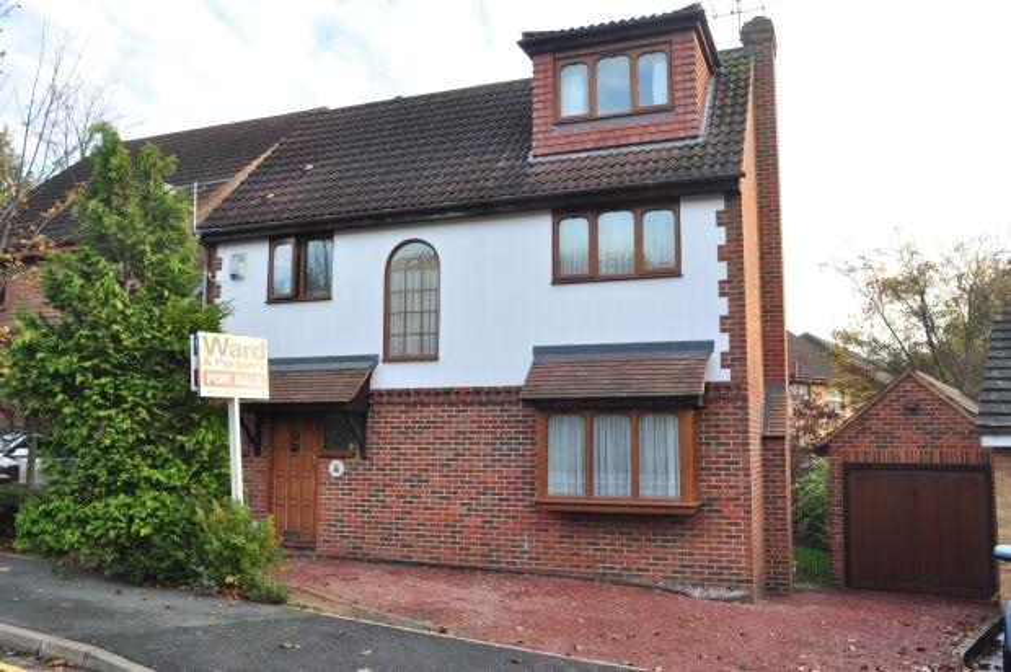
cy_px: 336
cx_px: 506
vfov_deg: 43.5
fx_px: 842
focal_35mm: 30
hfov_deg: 62.0
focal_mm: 20
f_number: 11
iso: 200
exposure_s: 1/20
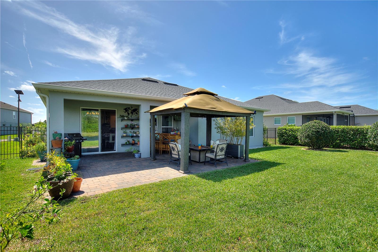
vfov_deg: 77.3
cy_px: 126
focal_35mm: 15
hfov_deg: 100.4
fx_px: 157
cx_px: 189
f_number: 4.5
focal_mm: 10
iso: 100
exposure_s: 1/320
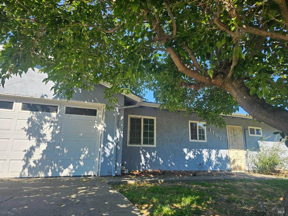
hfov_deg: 73.9
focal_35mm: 23
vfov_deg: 58.9
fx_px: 191
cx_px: 144
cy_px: 108
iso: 10
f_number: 1.7
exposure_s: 1/218
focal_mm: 6.3
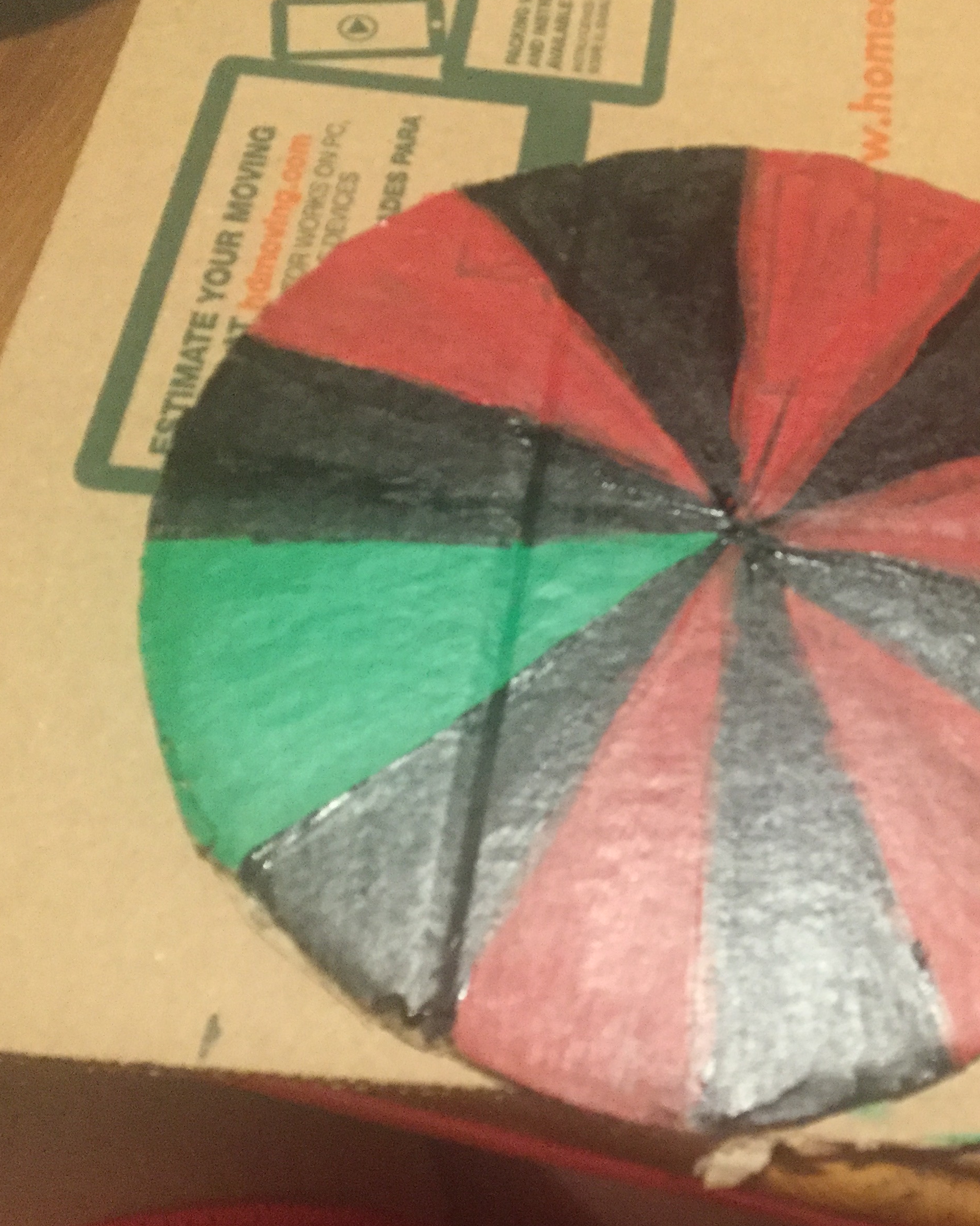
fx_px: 1523
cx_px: 772
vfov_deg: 43.8
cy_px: 614
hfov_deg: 34.7
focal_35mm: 42
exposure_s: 1/20
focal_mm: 3.3
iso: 200
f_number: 2.4
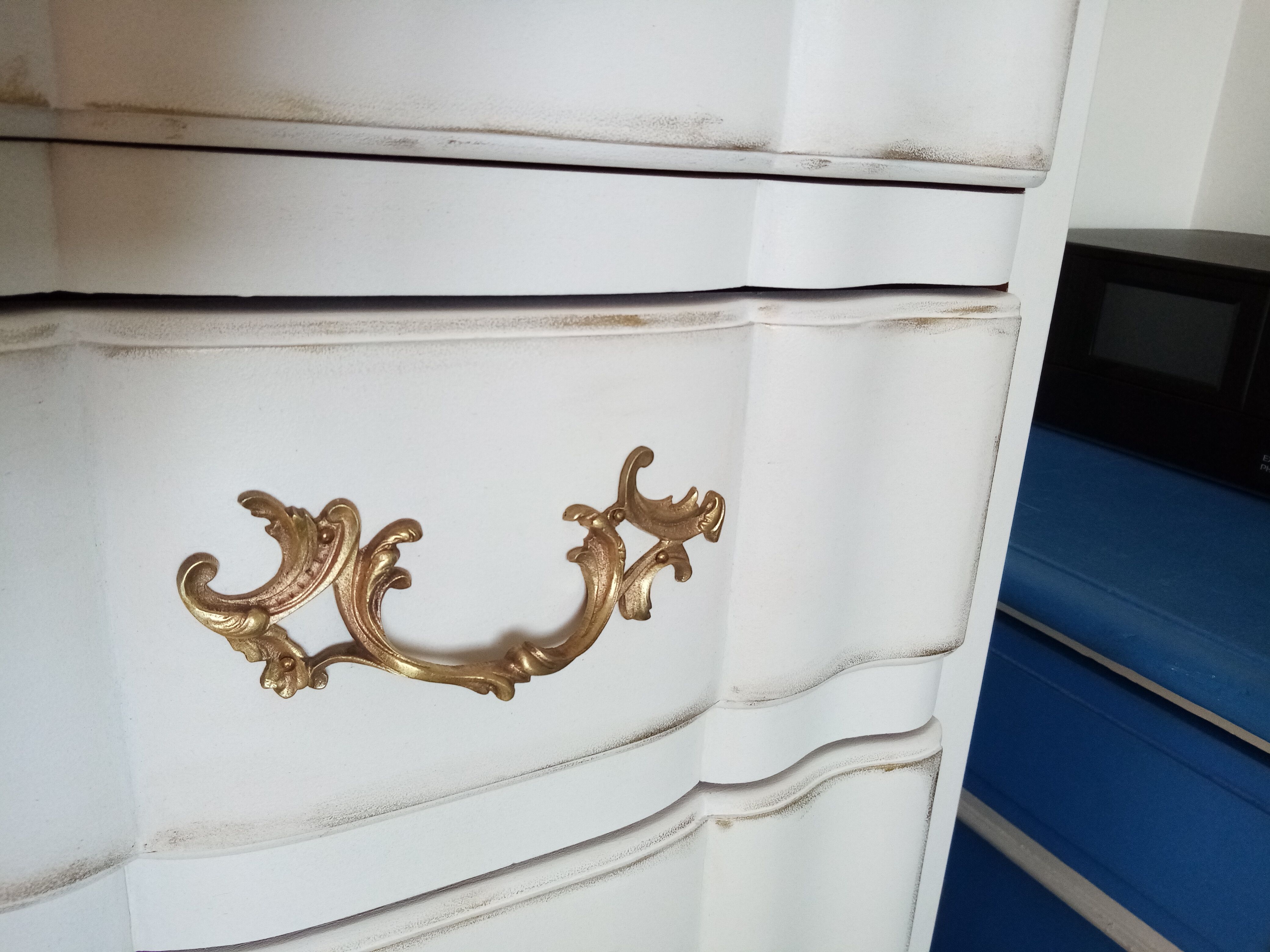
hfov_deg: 67.3
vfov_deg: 53.1
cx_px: 635
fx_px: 954
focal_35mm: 26
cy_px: 476
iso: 153
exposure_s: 1/100
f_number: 1.8
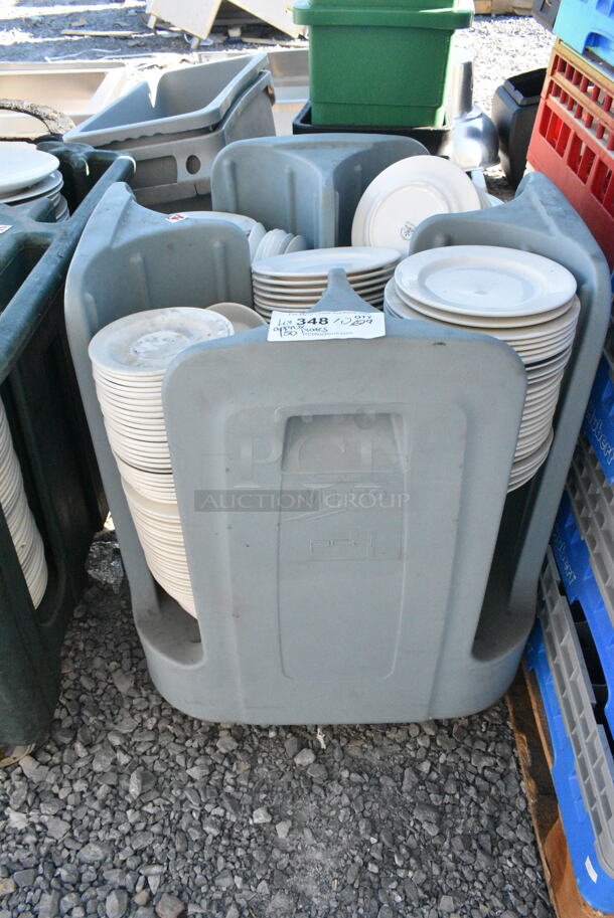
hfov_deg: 48.0
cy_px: 459
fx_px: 690
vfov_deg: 67.3
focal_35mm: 27
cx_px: 307
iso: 6400
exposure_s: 1/800
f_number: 14
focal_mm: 18
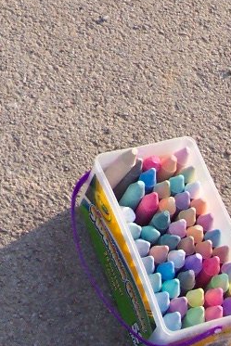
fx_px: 1058
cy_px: -116
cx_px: -8
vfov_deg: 17.3
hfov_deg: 12.3
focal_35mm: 110
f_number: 2.8
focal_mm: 8
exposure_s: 1/700
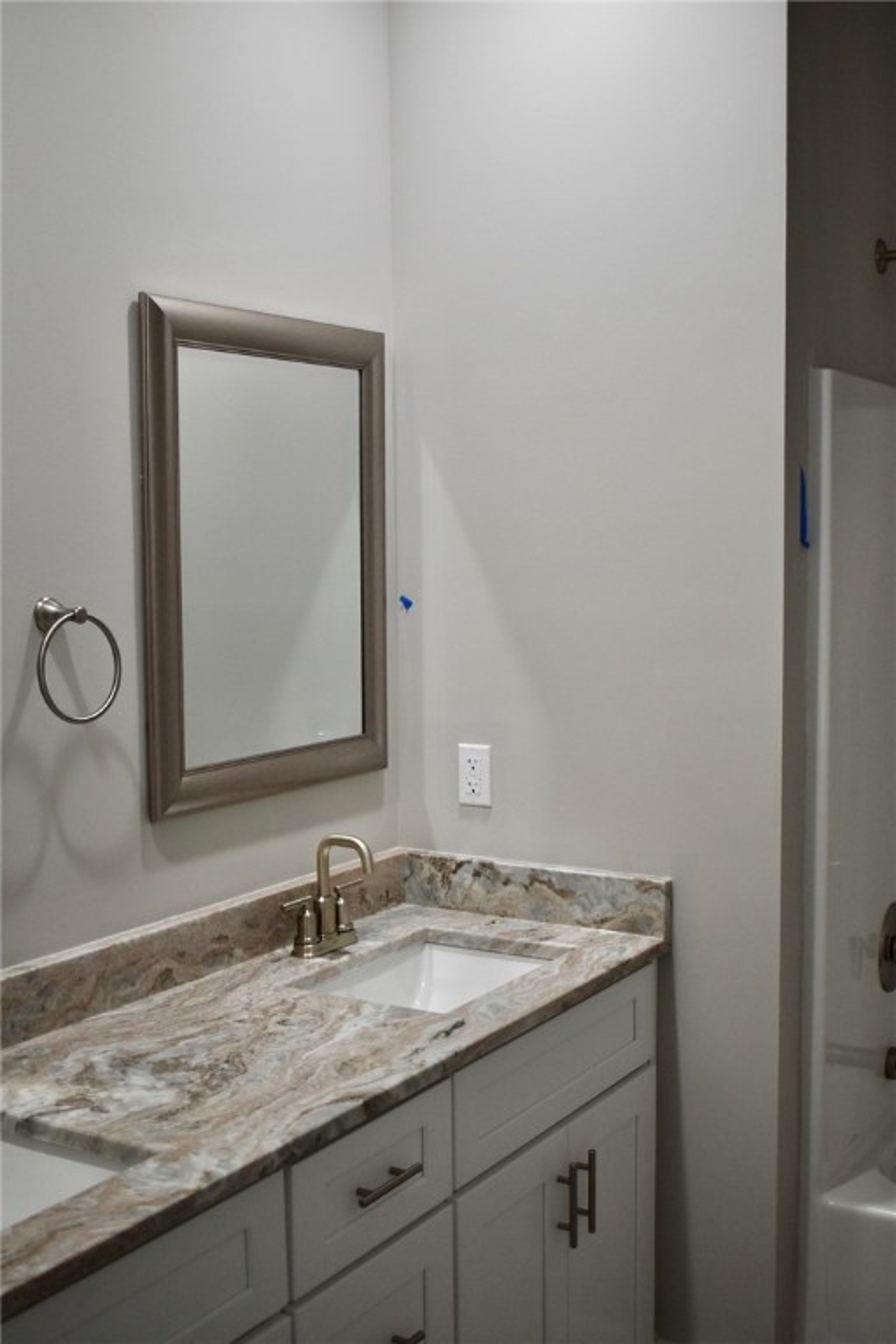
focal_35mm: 39
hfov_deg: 34.2
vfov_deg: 49.6
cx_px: 448
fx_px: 1456
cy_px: 672
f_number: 4
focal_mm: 26
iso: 800
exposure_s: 1/200
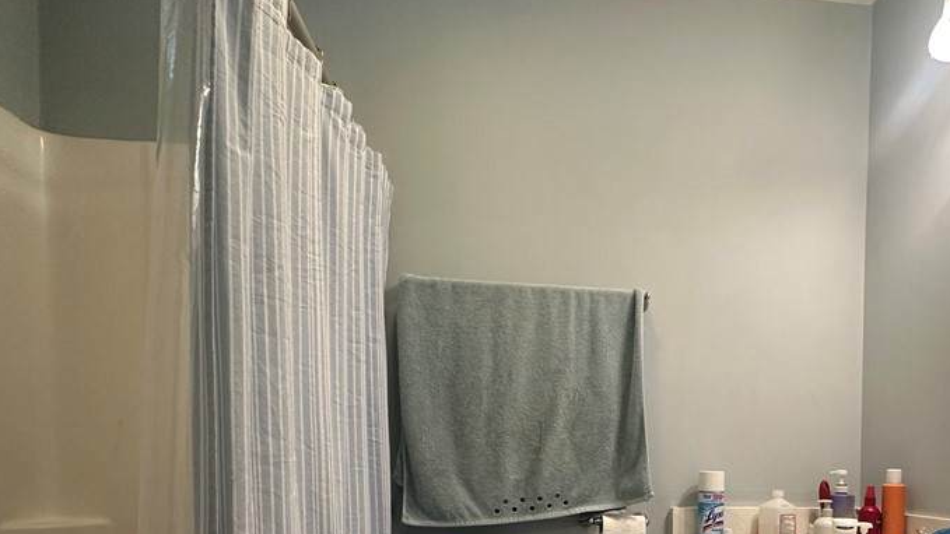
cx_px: 576
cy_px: 484
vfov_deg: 44.8
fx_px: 579
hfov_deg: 77.7
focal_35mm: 23
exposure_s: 1/120
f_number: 2.2
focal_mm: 2.22
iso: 250
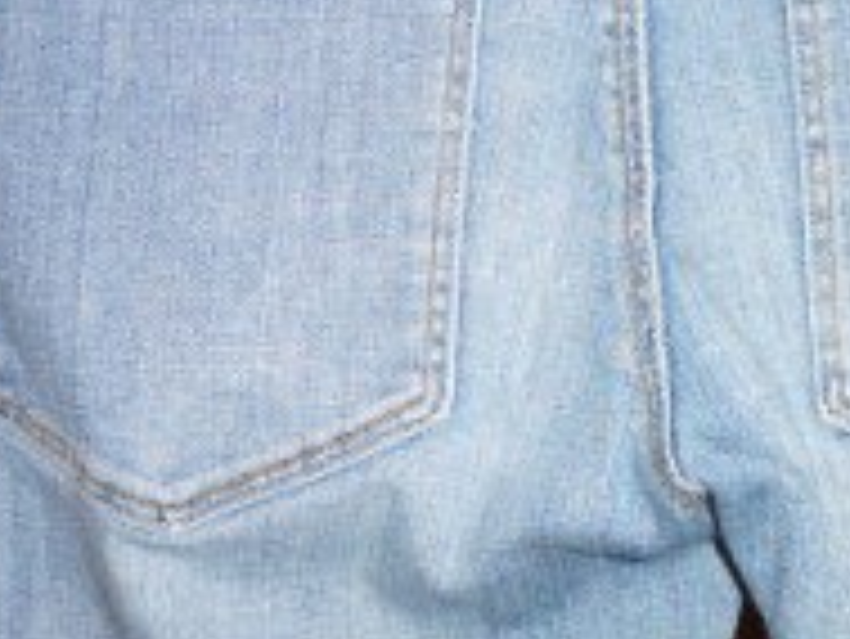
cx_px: 652
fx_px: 1745
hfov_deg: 27.0
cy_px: 140
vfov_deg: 20.5
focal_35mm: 71
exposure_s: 1/60
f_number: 3.5
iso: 100
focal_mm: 5.4
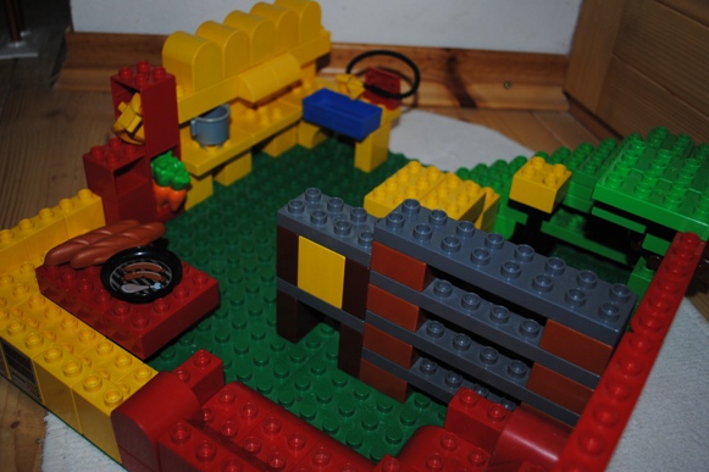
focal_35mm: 37
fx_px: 728
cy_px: 235
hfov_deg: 51.9
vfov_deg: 35.9
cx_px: 349
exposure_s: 1/60
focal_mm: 24
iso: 200
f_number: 4
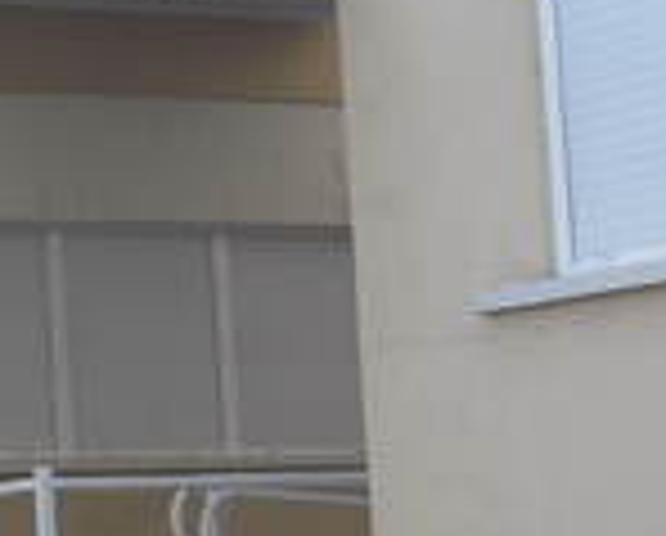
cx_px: -724
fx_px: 3081
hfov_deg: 11.1
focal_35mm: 156
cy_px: 329
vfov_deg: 9.9
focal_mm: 6.6
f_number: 4
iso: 80
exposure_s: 1/103
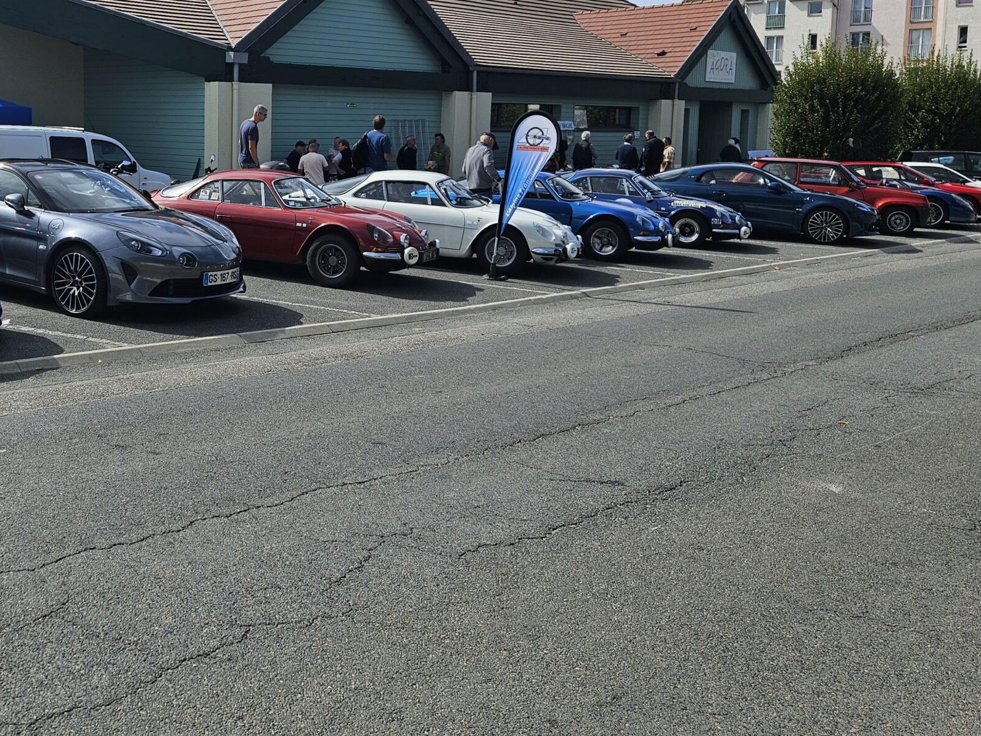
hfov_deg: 48.4
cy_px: 213
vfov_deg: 38.0
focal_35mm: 37
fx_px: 1049
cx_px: 260
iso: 25
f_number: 1.8
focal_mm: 5.4
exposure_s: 1/2240
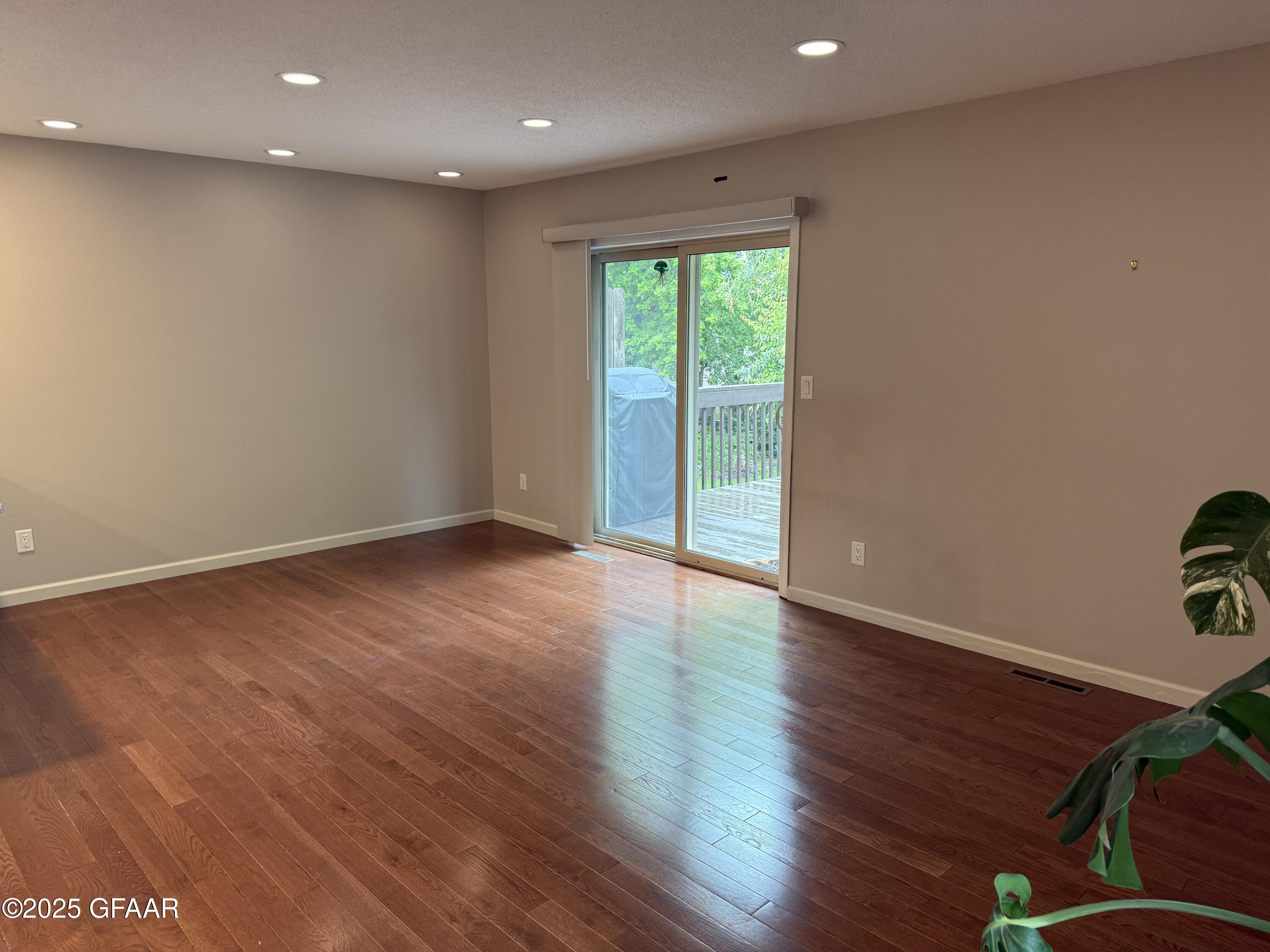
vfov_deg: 56.8
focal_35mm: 24
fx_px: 881
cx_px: 635
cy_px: 476
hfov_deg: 71.6
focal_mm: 6.76
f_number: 1.78
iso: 125
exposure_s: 1/60
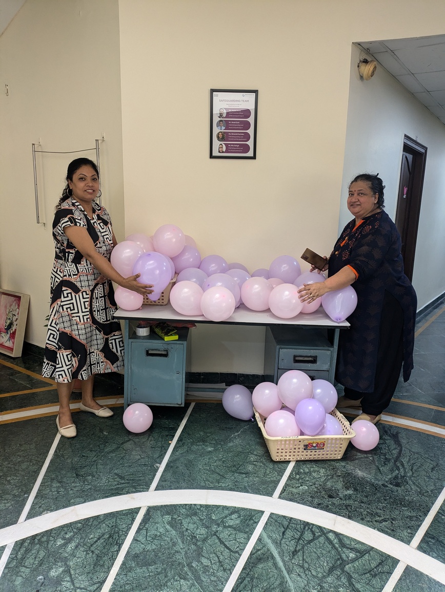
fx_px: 428
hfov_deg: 54.9
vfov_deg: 69.4
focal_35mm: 25
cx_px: 222
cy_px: 296
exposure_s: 1/50
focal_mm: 5.43
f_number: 1.89
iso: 162
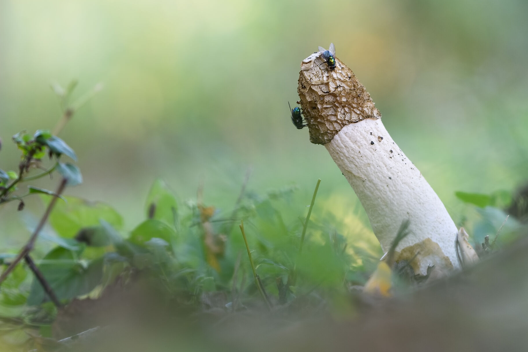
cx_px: 199
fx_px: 5763
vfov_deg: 3.5
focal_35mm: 393
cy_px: 156
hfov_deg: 5.2
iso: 640
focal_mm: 200
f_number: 5.6
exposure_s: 1/60
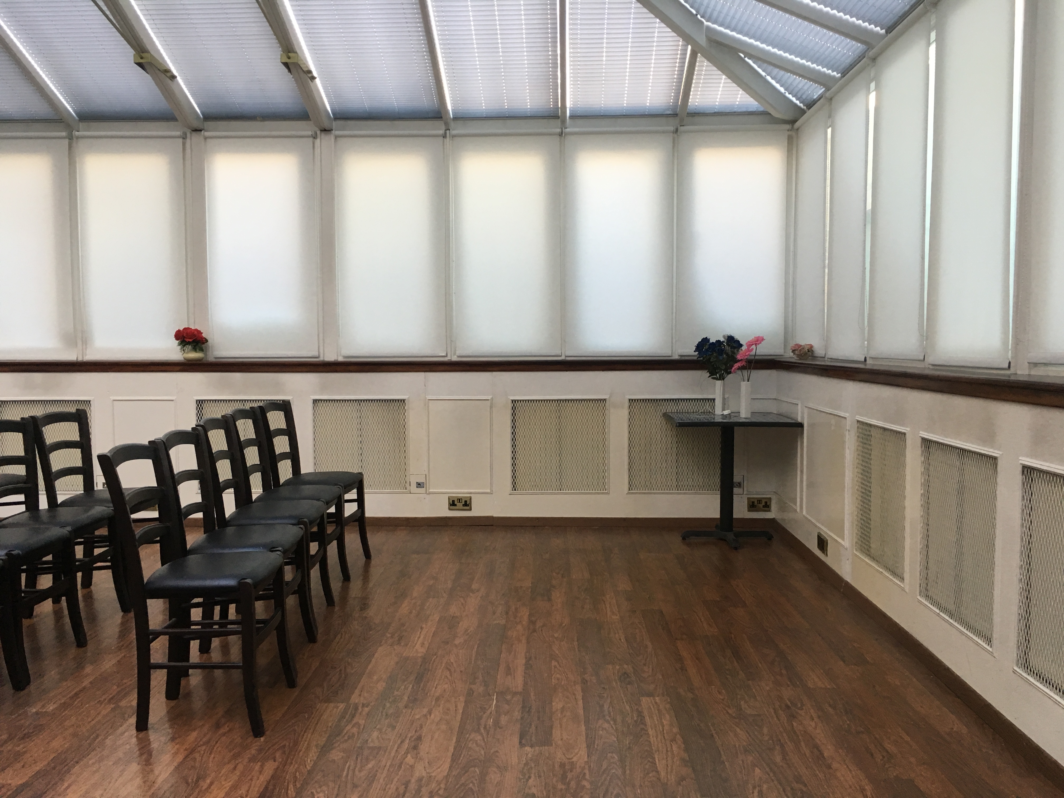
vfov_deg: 48.2
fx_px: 891
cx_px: 532
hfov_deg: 61.7
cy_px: 399
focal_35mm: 29
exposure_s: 1/33
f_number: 2.2
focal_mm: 4.15
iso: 50
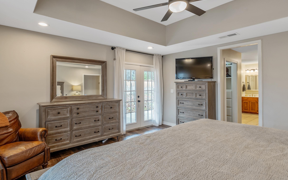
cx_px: 141
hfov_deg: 85.1
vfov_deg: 59.6
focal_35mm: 20
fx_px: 157
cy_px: 85
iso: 800
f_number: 8
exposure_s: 1/10
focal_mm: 19
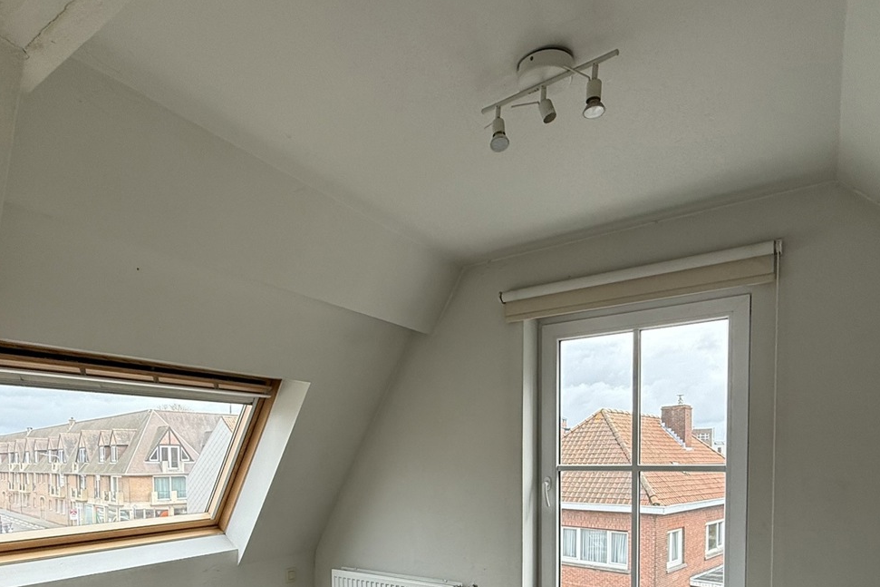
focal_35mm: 24
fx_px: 587
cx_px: 397
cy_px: 484
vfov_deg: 49.5
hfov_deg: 73.6
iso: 64
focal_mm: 2.22
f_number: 2.2
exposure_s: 1/175
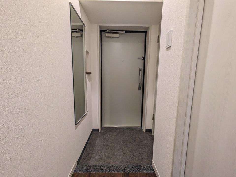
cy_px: 88
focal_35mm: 14
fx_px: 95
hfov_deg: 102.0
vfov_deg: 85.7
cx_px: 118
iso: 490
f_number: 2.2
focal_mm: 1.83
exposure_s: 1/120
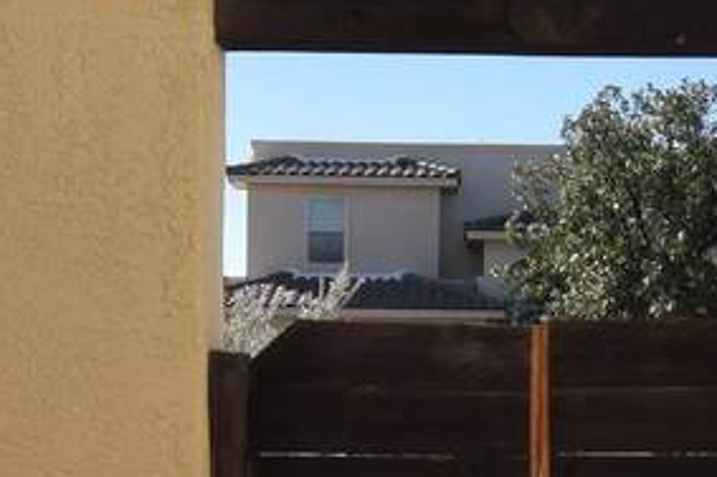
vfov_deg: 17.3
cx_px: 464
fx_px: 1554
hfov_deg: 25.9
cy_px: 364
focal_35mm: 78
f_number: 9
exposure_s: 1/200
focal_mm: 11.5
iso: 100
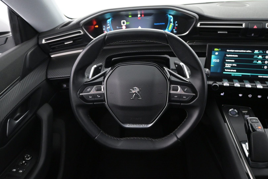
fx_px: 212
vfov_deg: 45.7
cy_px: 90
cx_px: 134
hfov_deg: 64.6
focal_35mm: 28
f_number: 3.8
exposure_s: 1/40
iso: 2500
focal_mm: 19
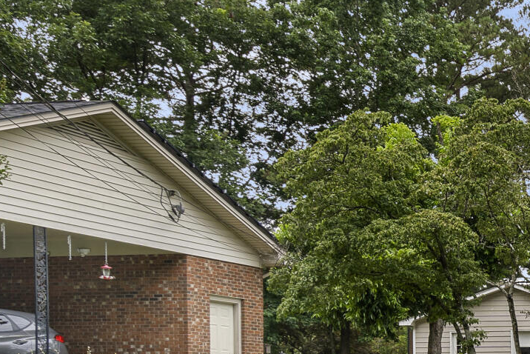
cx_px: 834
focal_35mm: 67
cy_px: 418
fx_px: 987
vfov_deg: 19.2
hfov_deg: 23.1
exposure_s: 1
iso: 100
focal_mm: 16
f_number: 11
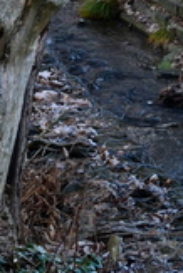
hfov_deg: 8.4
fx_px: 1233
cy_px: -229
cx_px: -63
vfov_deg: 11.7
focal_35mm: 162
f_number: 8
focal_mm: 22
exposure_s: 1/60
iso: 400
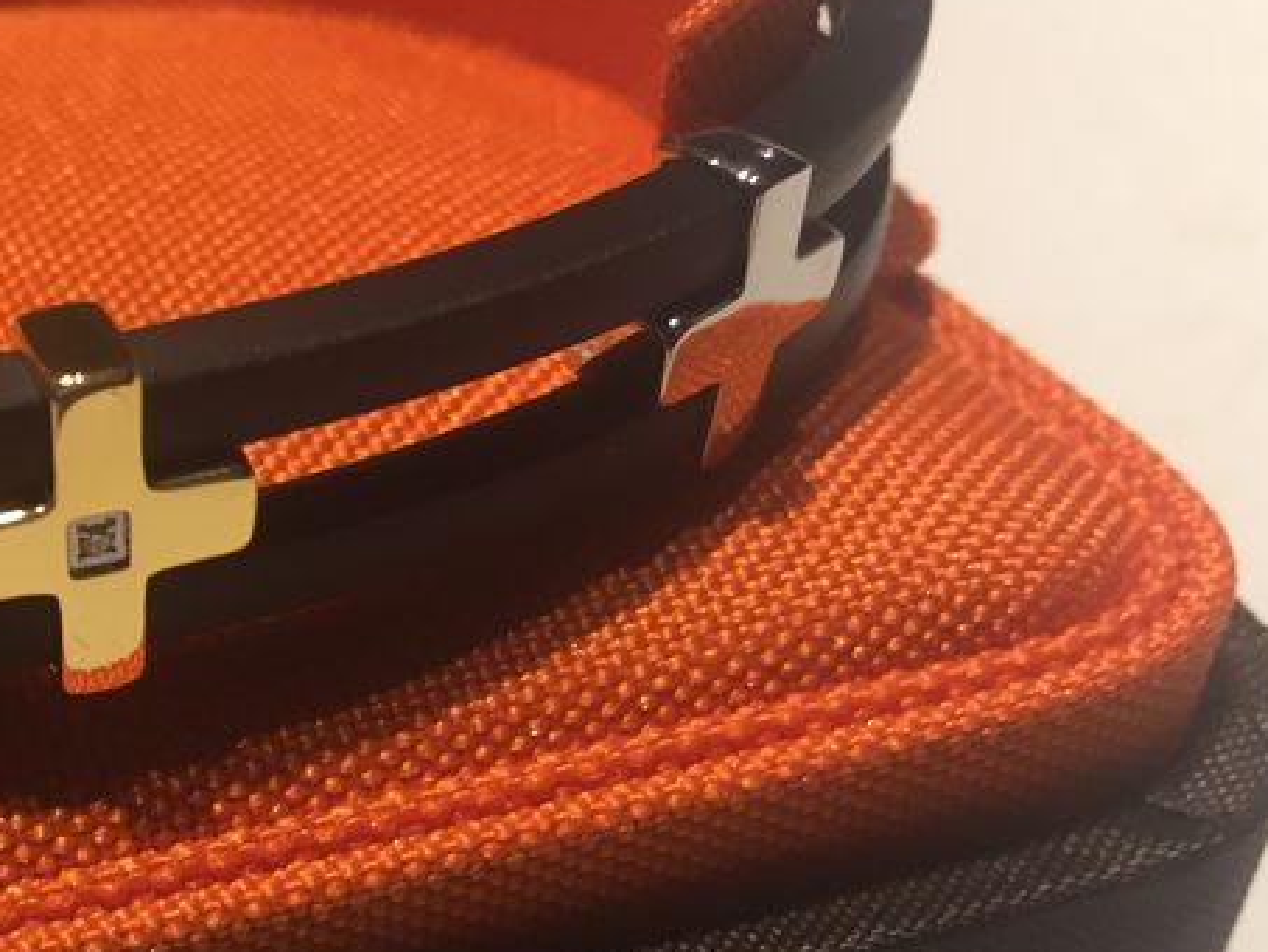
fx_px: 2345
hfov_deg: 28.2
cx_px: -34
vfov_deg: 22.3
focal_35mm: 64
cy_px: 879
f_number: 2.2
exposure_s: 1/33
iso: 100
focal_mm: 4.15
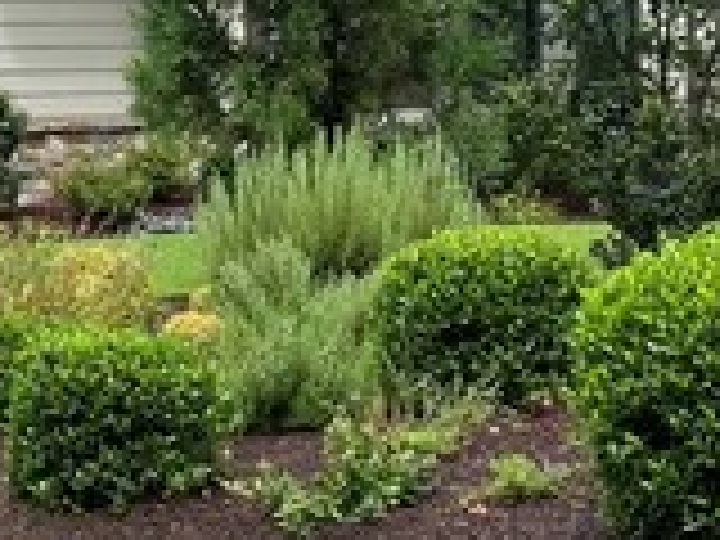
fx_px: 2163
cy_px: 162
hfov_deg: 17.4
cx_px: -284
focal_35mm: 104
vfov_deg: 14.2
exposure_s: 1/1808
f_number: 1.8
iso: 32
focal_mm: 4.25
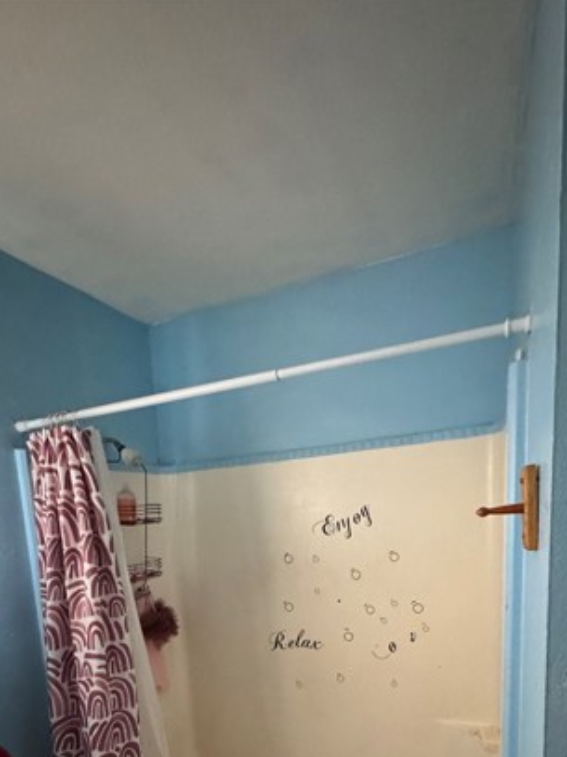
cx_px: 281
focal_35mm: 22
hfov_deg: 61.1
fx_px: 481
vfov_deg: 69.9
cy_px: 591
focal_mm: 2.22
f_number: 2.2
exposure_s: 1/40
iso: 1250
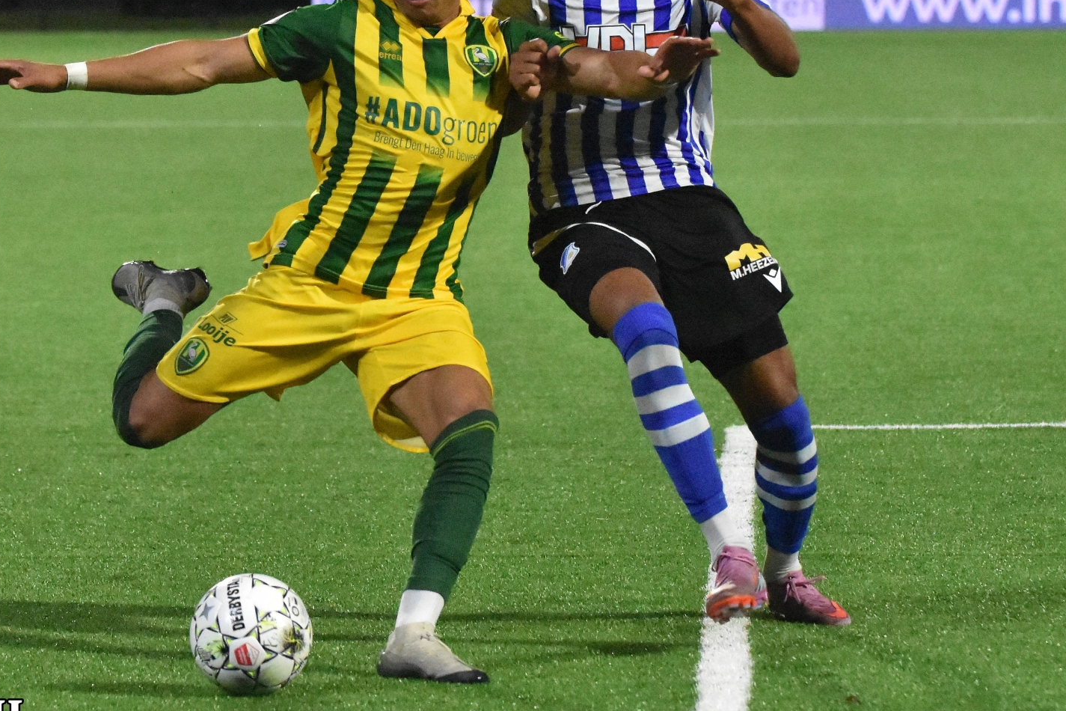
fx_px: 5863
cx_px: 420
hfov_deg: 10.4
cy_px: 257
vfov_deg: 6.9
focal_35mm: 198
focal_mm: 98
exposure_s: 1/1250
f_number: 3.5
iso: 7200
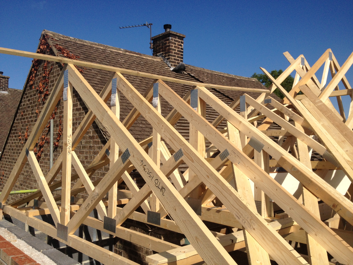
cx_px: 176
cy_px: 132
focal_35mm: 35
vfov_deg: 40.7
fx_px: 357
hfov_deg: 52.6
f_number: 2.4
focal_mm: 4.28
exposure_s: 1/3247
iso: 50
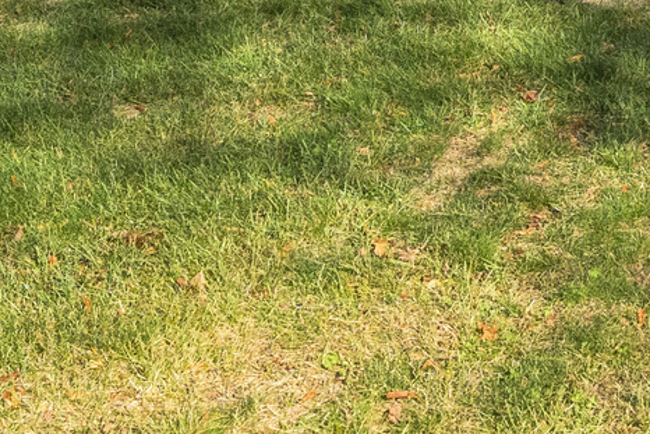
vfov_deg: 10.5
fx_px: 2118
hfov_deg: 13.1
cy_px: -508
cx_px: 1569
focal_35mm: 117
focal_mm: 17.8
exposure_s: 1/2000
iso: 1600
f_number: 7.1
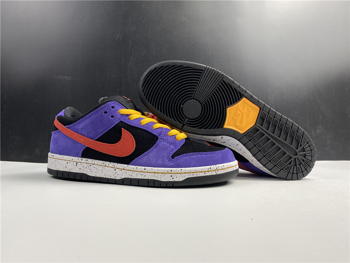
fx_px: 263
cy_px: 132
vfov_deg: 53.1
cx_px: 175
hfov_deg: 67.3
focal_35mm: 26
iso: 80
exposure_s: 1/100
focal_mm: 4.25
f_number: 1.8
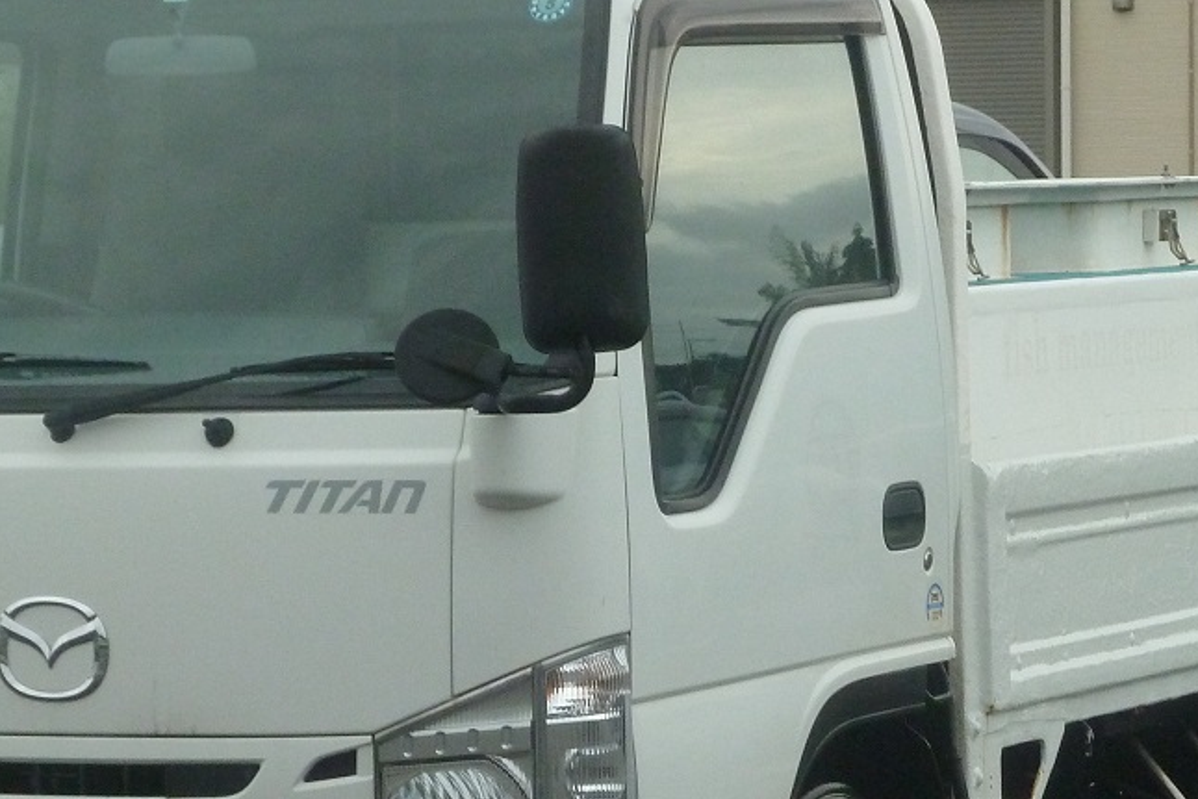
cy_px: 536
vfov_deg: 6.8
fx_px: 6690
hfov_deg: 10.2
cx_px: 542
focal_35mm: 201
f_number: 4.3
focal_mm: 17
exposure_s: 1/100
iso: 400
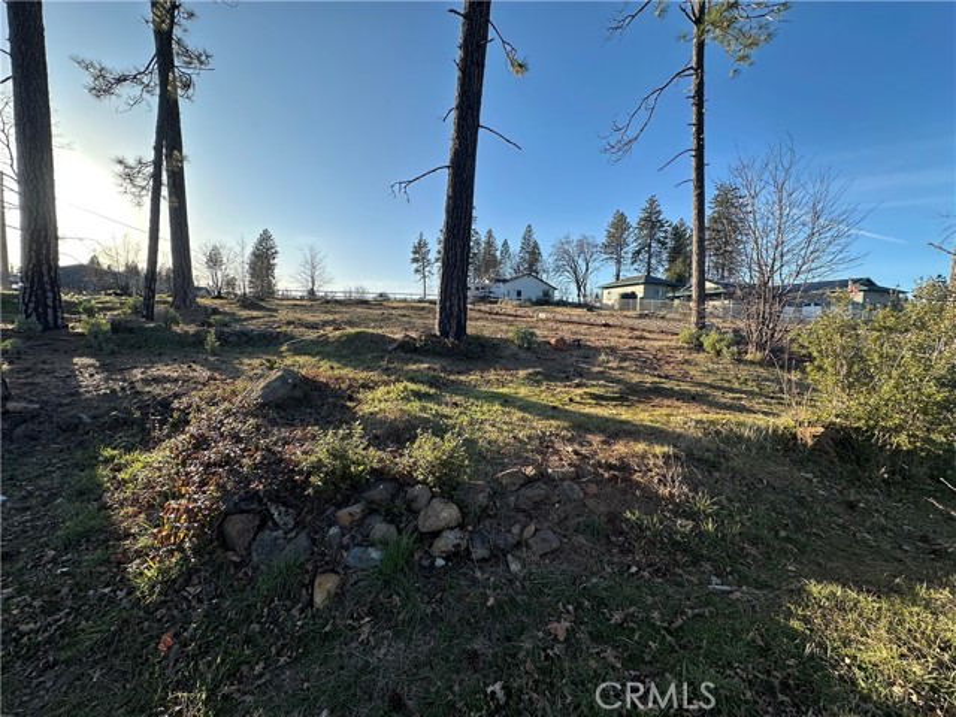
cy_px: 358
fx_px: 387
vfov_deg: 85.7
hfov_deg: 102.1
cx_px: 478
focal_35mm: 14
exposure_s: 1/622
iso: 40
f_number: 2.2
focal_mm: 2.22
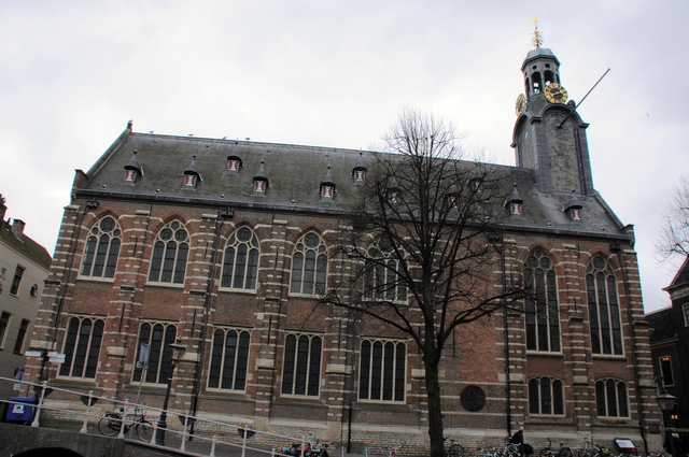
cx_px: 344
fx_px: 516
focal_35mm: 27
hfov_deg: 67.4
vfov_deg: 47.8
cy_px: 228
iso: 250
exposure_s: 1/125
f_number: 11
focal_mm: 18
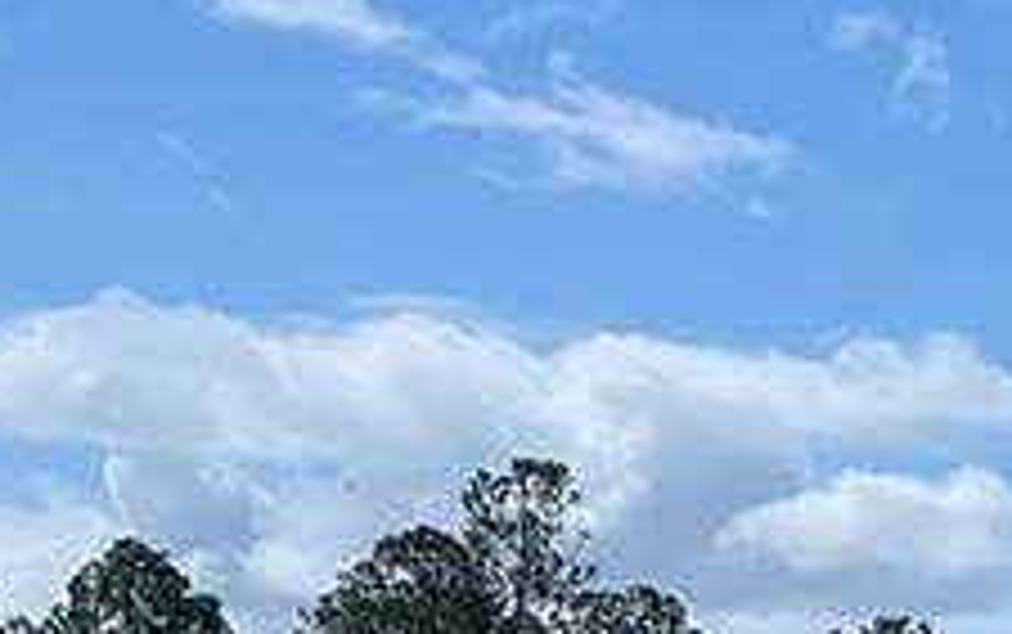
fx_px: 5410
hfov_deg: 10.6
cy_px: 895
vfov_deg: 6.6
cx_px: 985
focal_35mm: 196
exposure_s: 1/8547
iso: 50
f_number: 1.6
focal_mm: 5.1
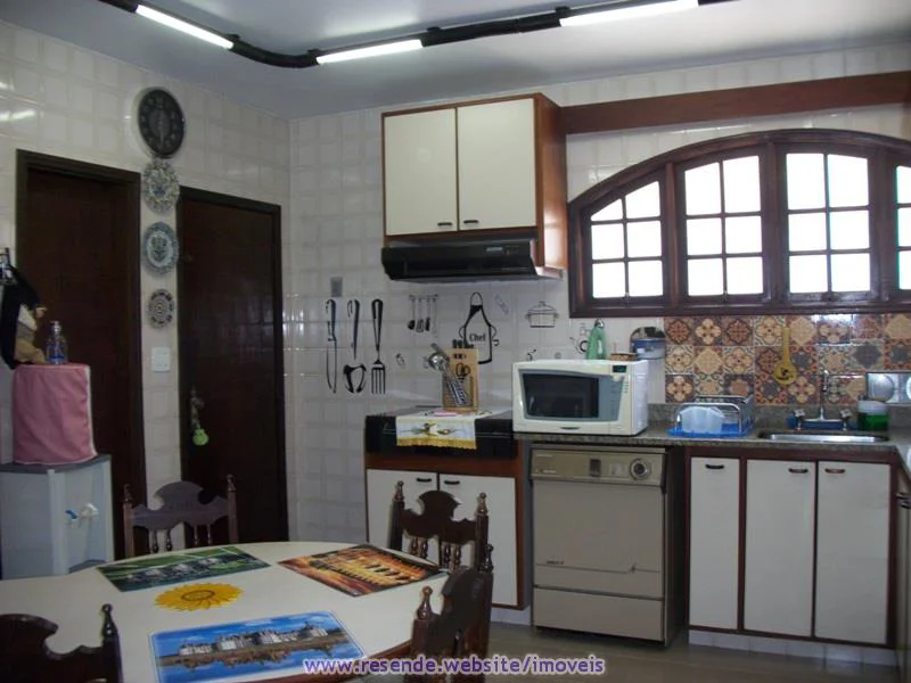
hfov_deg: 56.8
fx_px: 842
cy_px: 342
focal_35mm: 32
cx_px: 456
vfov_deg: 44.2
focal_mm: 5.7
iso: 160
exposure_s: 1/60
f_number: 2.9
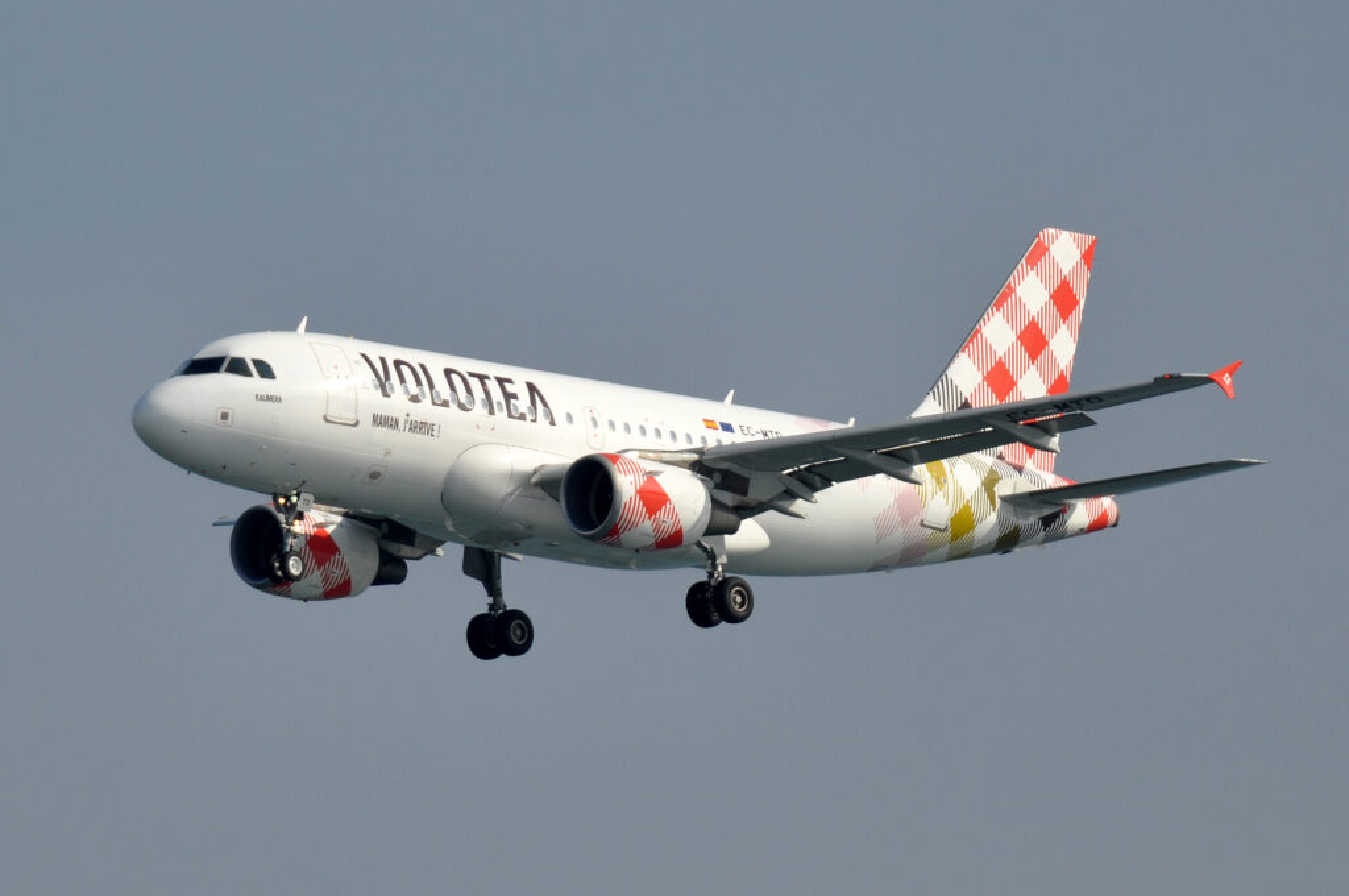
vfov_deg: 2.2
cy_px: 448
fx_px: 23577
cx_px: 674
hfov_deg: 3.3
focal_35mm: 630
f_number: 5.6
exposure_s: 1/2000
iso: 200
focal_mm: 420
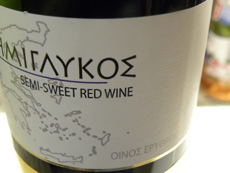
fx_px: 346
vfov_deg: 28.0
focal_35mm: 52
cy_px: 86
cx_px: 115
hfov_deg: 36.8
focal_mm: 9.2
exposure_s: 1/27
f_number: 3.5
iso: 400
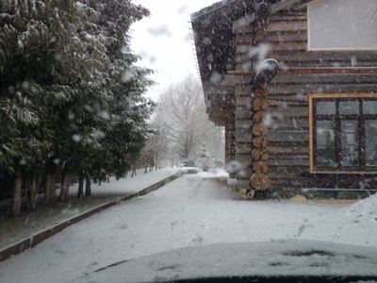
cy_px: 142
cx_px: 188
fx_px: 381
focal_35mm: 35
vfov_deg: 40.7
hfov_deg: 52.6
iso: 50
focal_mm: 4.28
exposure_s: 1/60
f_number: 2.4
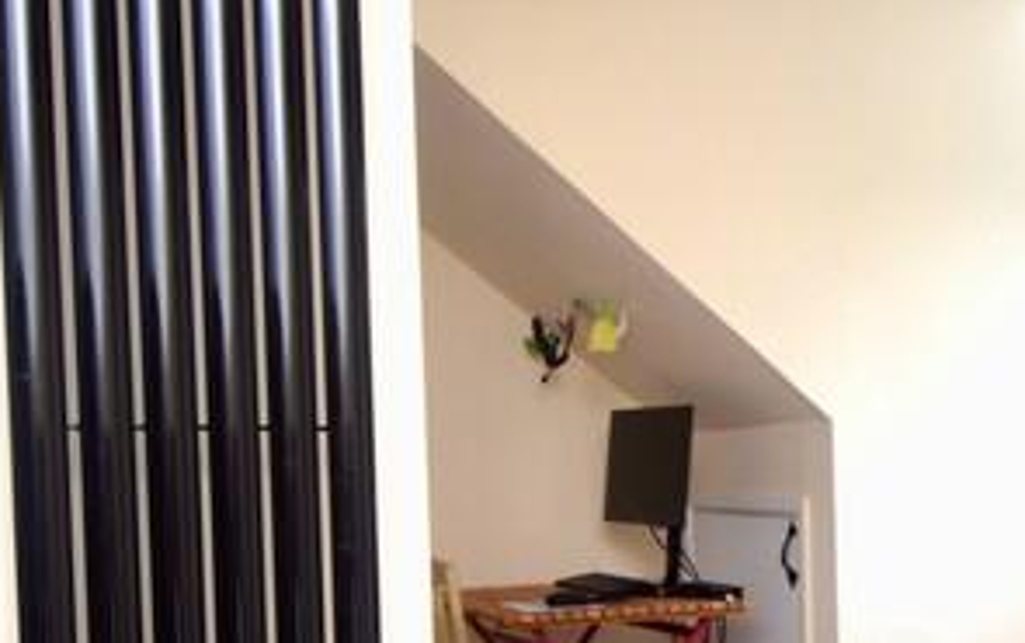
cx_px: 949
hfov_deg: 35.6
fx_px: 1482
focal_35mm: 53
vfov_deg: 23.9
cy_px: 568
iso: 100
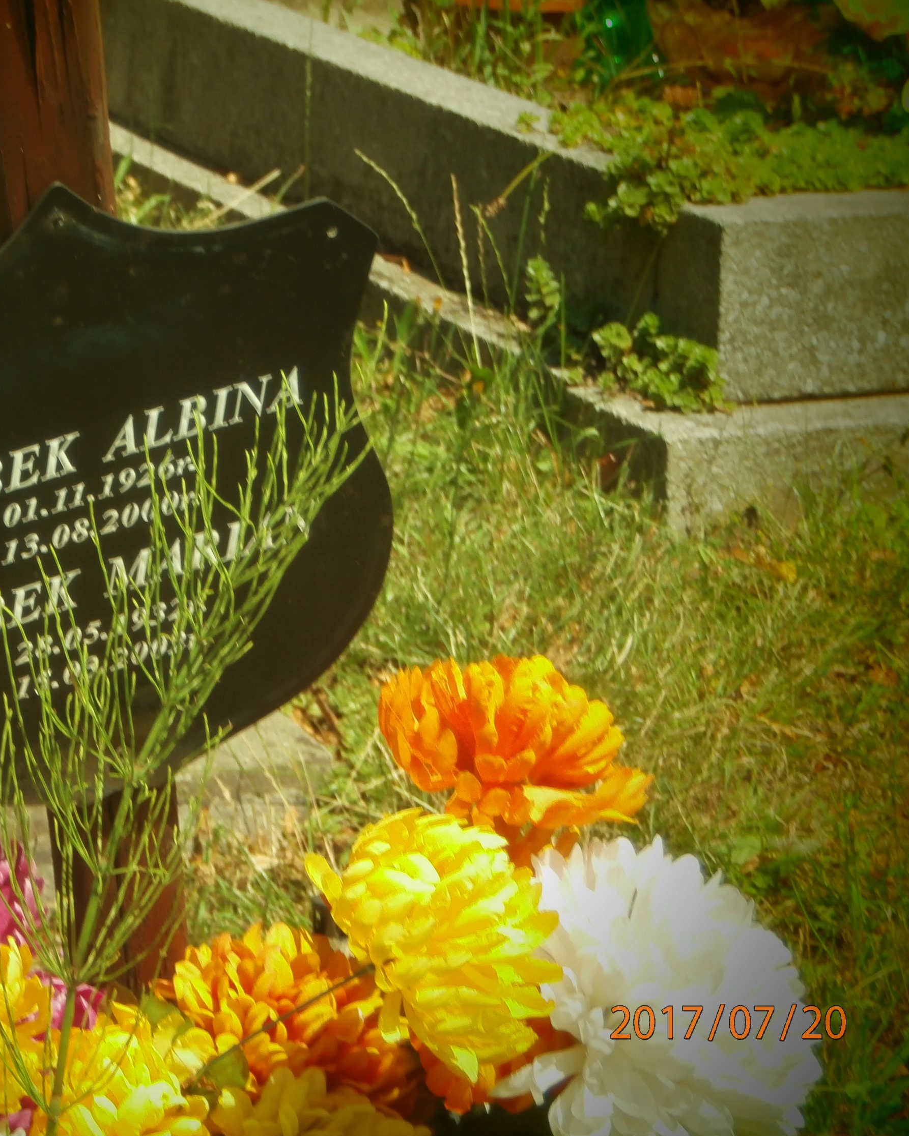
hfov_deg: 10.7
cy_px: 571
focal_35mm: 144
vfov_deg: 13.4
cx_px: 172
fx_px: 4843
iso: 100
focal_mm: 19.54
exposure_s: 1/250
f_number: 5.4
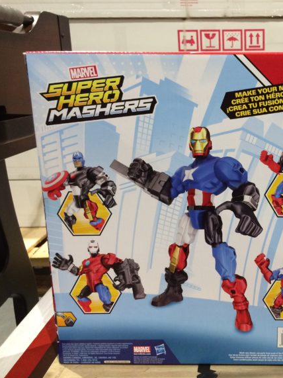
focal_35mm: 39
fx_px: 425
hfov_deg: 34.8
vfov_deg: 47.9
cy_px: 189
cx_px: 251
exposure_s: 1/30
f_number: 2.2
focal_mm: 4.15
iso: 160
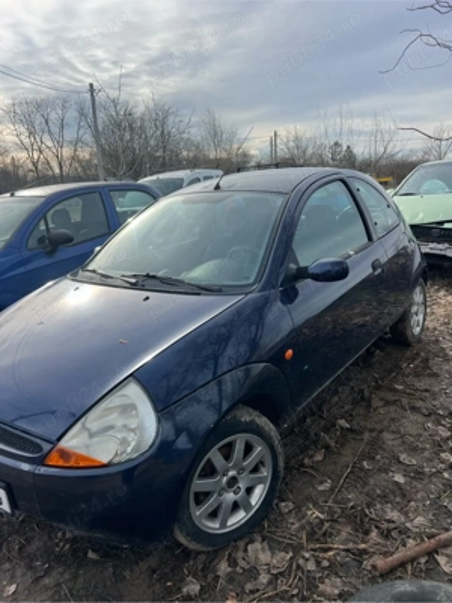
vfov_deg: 67.3
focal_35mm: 26
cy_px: 302
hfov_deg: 53.1
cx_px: 226
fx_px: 453
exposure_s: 1/2841
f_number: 1.5
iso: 50
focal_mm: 5.7
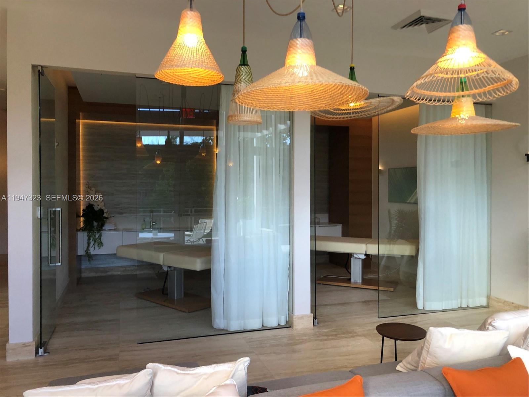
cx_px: 264
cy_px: 198
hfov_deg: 63.4
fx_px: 428
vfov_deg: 49.7
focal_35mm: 28
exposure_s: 1/30
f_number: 1.8
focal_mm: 4
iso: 40
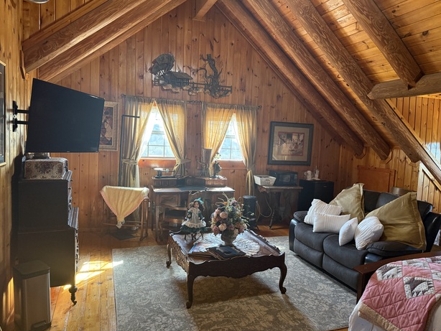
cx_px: 219
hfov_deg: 69.4
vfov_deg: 54.9
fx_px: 319
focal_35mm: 25
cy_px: 166
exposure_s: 1/60
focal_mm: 6.76
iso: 320
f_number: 1.78
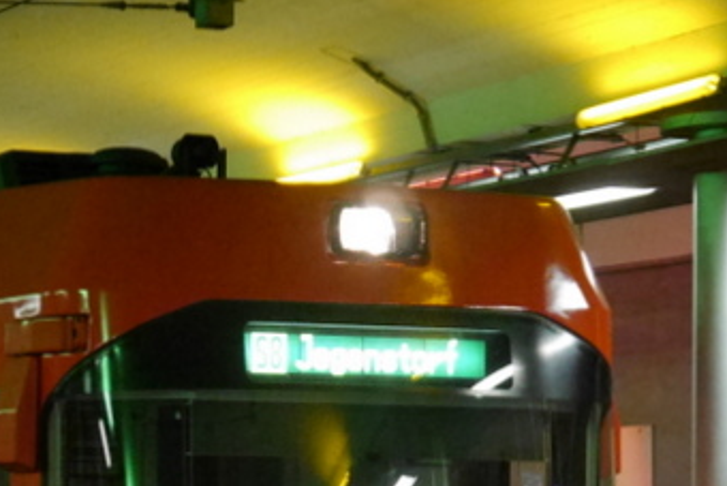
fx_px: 3091
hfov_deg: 13.2
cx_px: -73
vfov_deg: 8.8
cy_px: 642
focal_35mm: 153
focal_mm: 25
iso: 3200
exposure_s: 1/40
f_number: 4.6
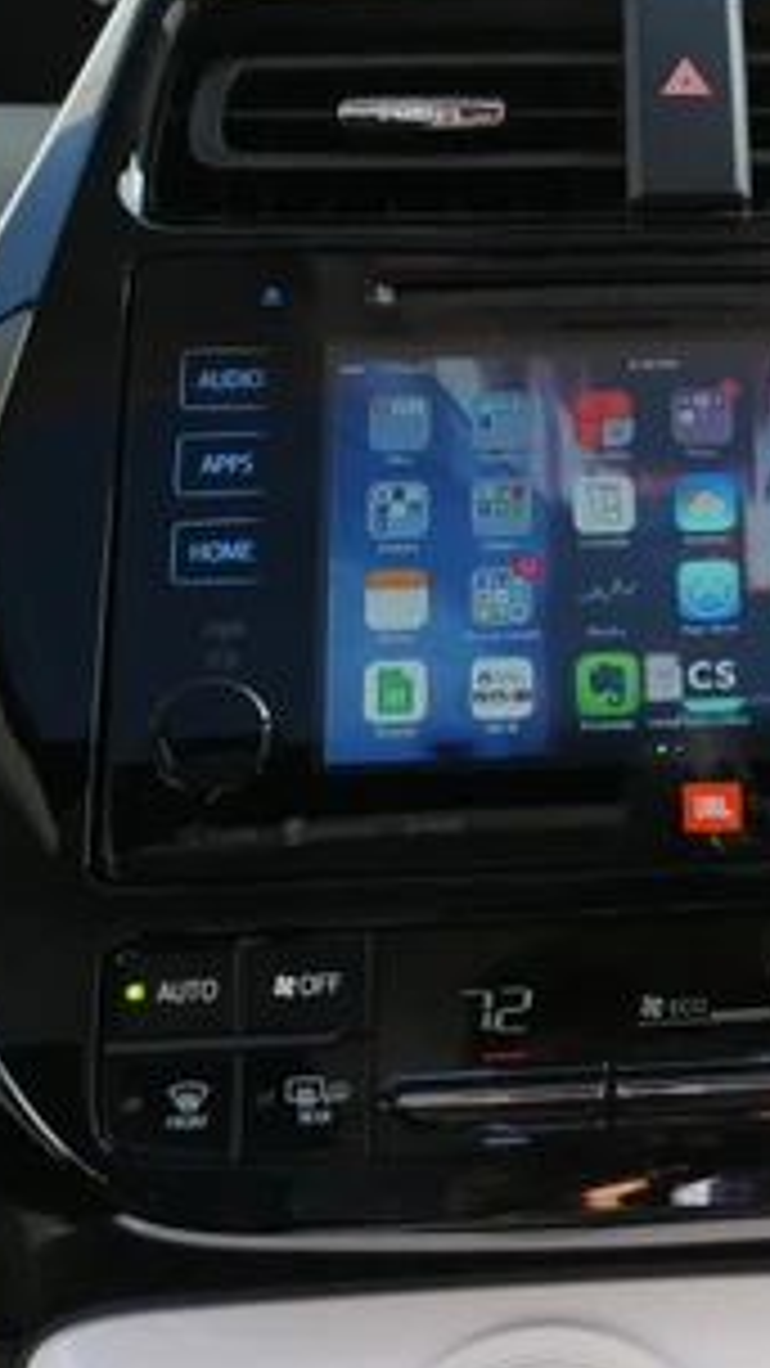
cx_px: 869
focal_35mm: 55
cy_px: 522
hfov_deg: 20.7
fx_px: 1996
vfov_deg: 37.6
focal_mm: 12
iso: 800
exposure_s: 1/160
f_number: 5.6
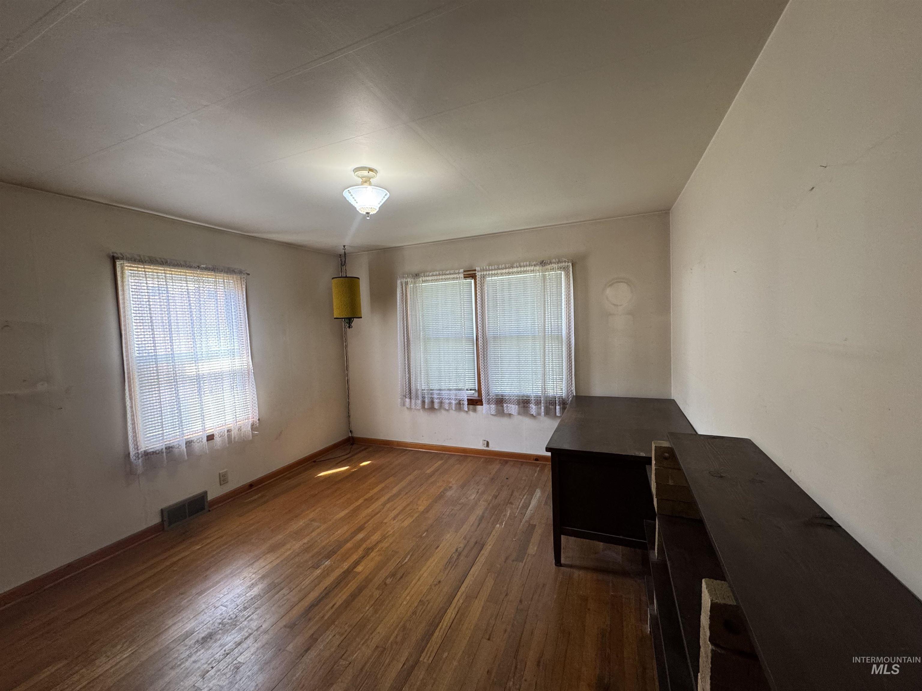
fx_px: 373
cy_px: 346
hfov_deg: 102.1
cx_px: 461
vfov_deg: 85.7
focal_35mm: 14
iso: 200
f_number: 2.2
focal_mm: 2.22
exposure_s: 1/60
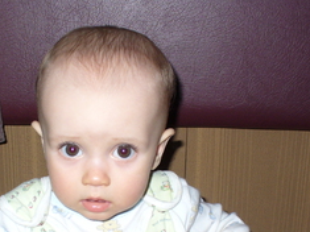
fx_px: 636
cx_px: 104
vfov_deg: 20.2
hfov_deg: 27.3
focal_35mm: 71
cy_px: 218
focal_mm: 6.1
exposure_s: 1/60
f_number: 2.8
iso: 100
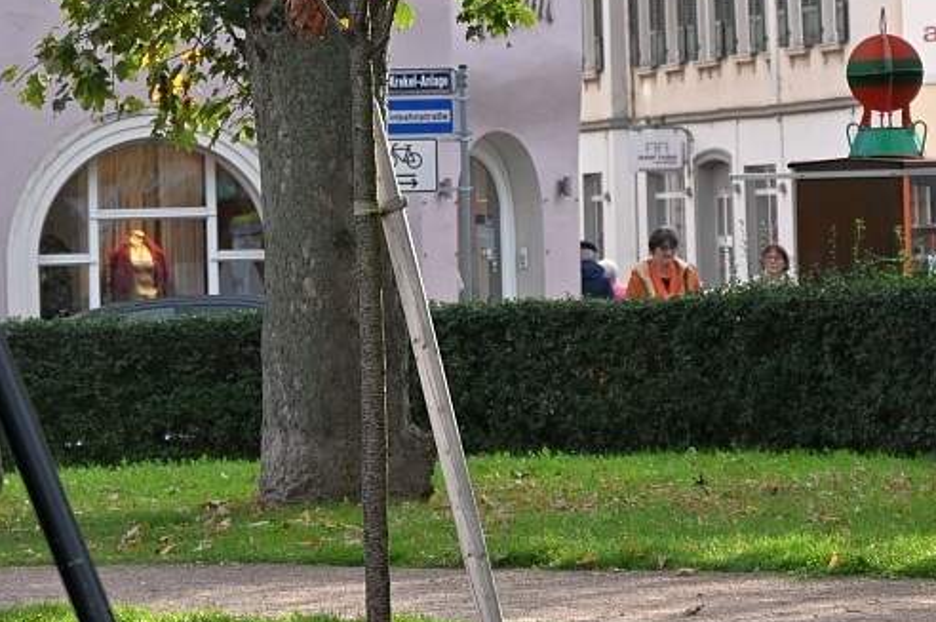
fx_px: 8000
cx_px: 329
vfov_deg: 4.4
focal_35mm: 308
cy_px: -234
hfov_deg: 6.7
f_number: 6.3
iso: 400
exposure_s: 1/320
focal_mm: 101
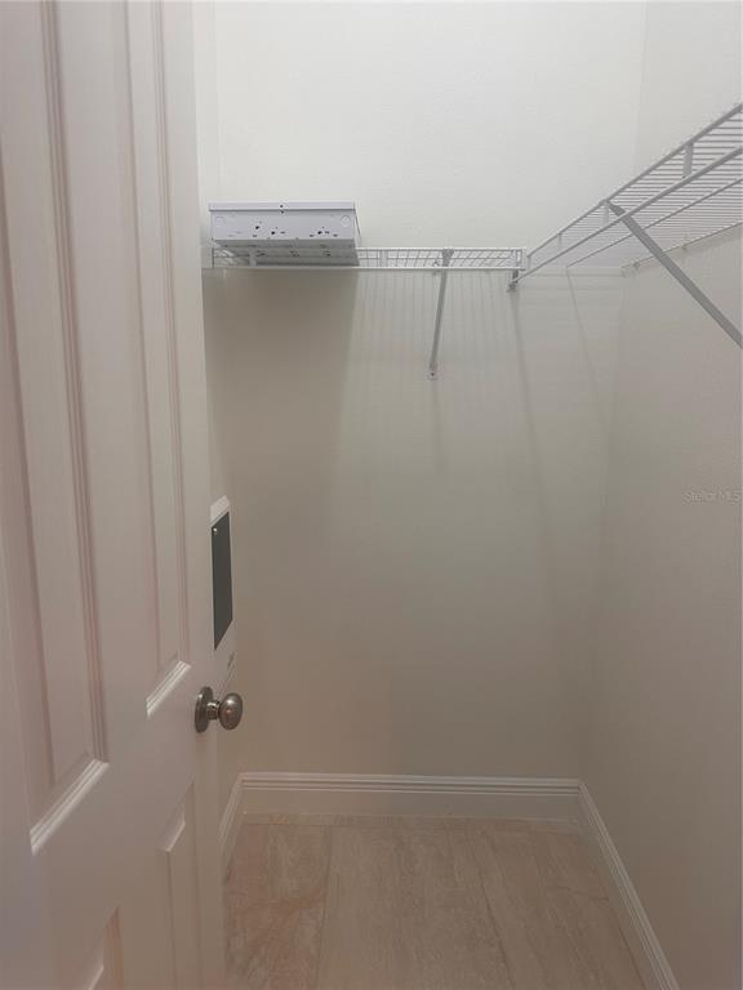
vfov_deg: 71.6
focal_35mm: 24
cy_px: 495
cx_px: 372
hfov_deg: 56.8
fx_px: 687
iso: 160
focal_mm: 6.86
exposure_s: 1/120
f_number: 1.78
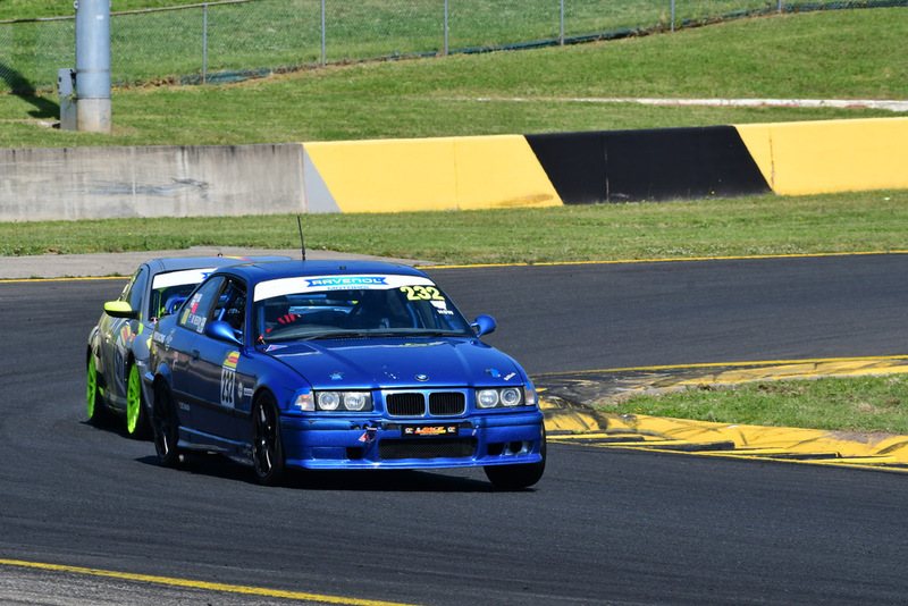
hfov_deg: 6.9
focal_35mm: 300
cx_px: 454
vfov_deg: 4.6
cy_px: 303
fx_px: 7569
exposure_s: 1/640
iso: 400
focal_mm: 200
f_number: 11
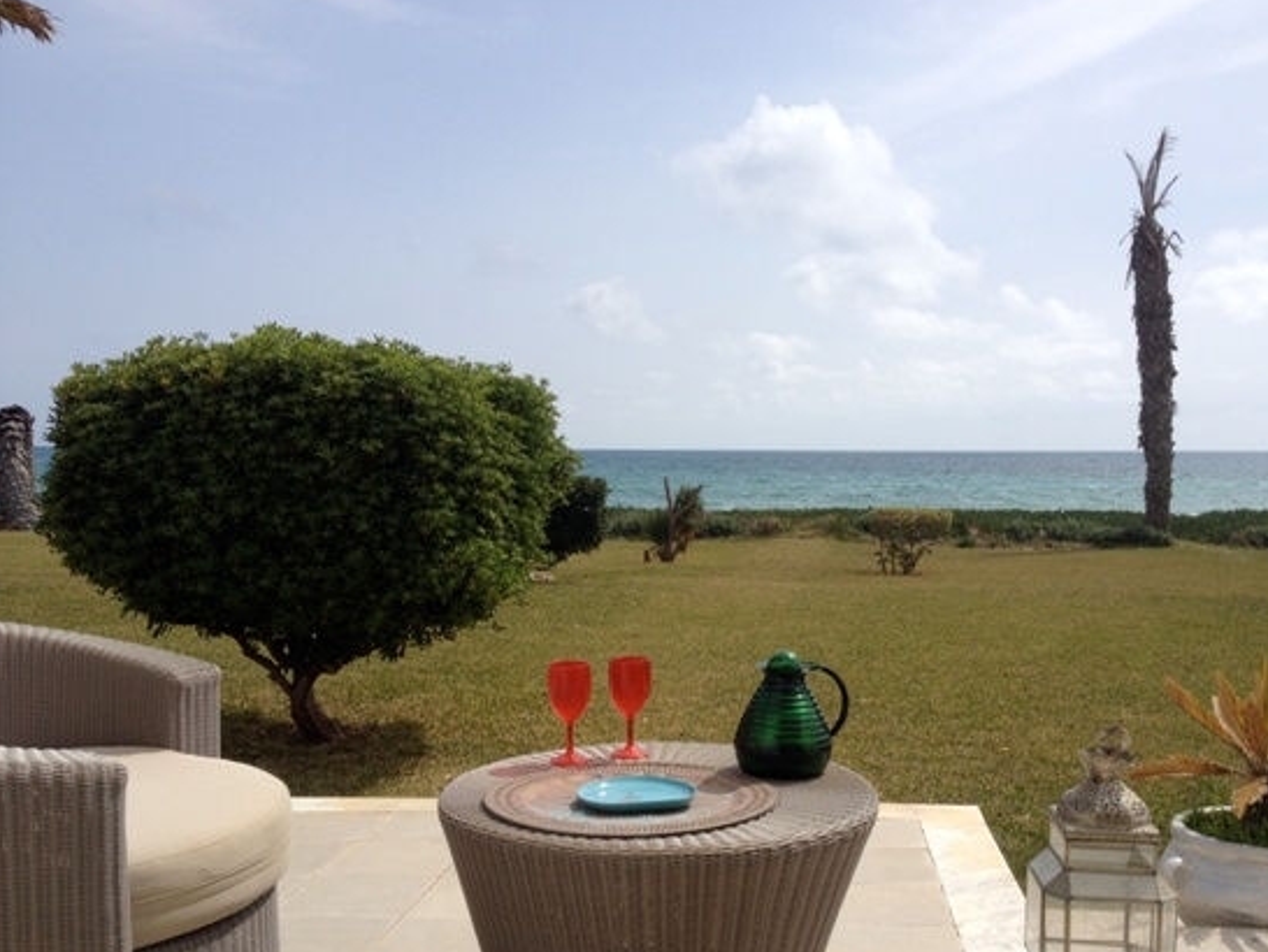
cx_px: 736
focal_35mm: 41
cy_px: 550
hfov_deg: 45.6
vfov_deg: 35.1
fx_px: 1503
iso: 50
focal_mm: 4.28
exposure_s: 1/2513
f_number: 2.4
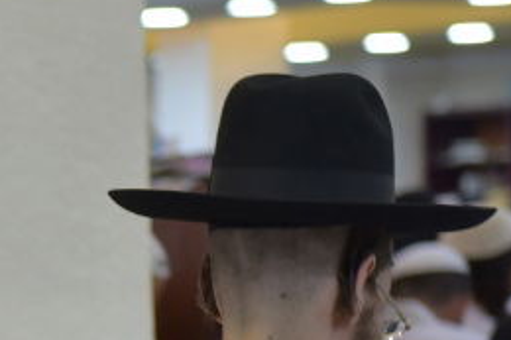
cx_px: -318
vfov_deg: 4.9
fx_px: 3915
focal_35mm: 276
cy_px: 470
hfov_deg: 7.3
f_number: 3.5
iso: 1000
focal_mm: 70
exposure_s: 1/250
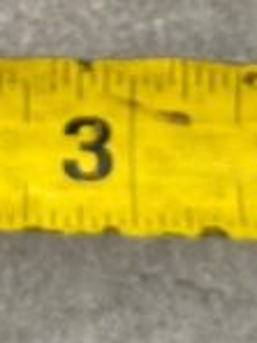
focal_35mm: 141
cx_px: 56
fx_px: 1396
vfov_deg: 12.9
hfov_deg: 10.5
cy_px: -241
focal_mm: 5.1
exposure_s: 1/182
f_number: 1.6
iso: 32
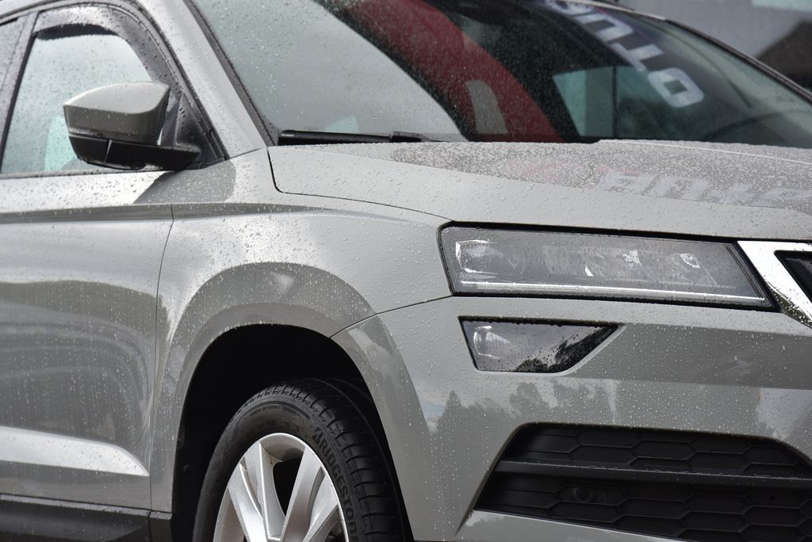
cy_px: 271
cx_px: 406
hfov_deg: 17.1
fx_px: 2708
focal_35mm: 120
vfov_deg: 11.4
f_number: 8
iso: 500
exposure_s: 1/250
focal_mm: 120
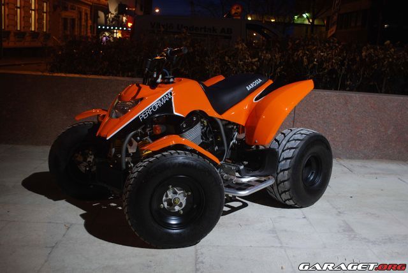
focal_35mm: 42
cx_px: 204
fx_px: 476
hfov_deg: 46.4
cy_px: 136
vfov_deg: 32.0
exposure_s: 1/3
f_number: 4.5
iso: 200
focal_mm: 28
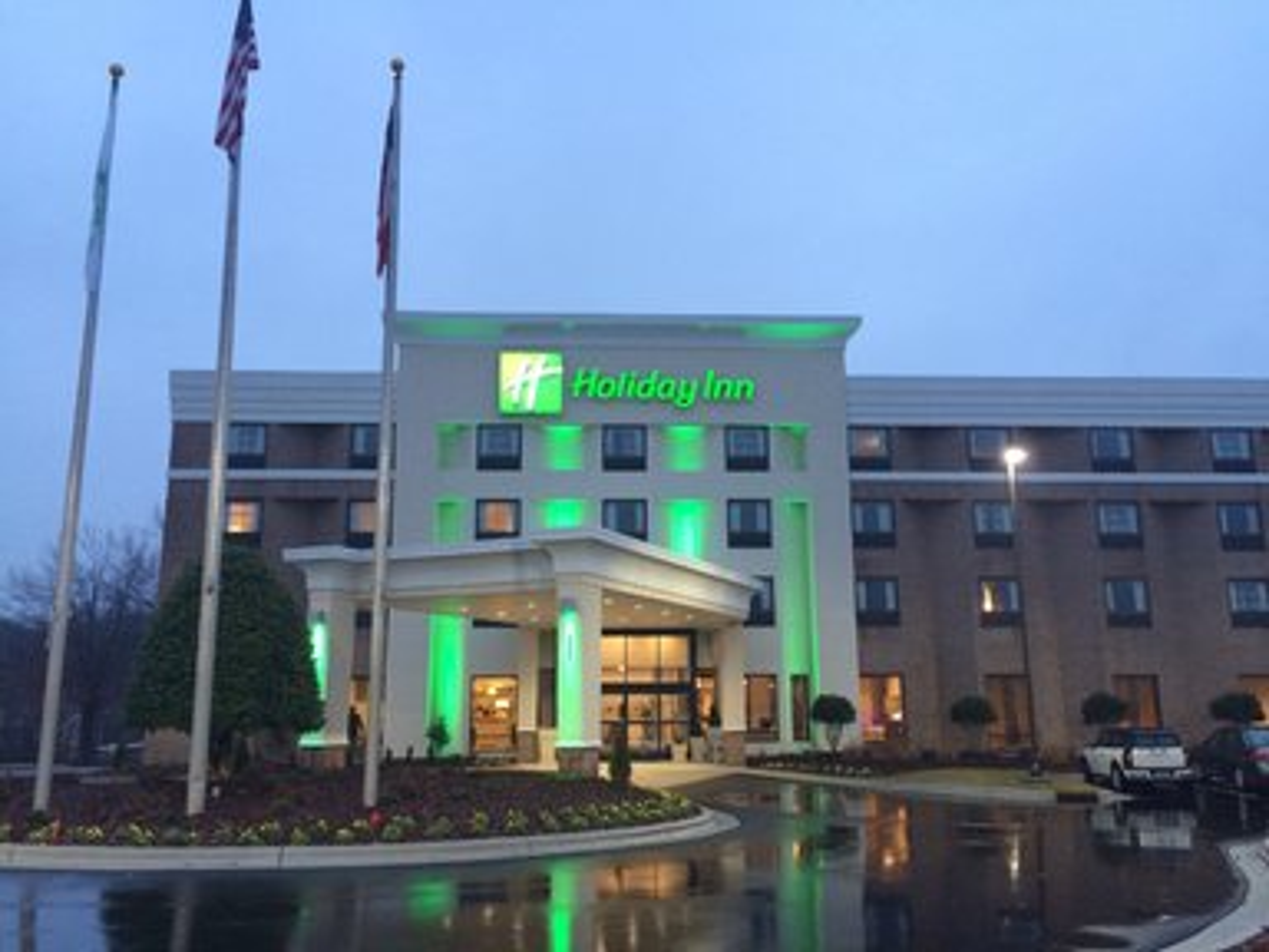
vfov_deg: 48.2
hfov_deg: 61.7
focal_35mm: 29
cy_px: 476
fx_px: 1063
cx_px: 634
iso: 125
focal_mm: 4.15
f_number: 2.2
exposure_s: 1/30
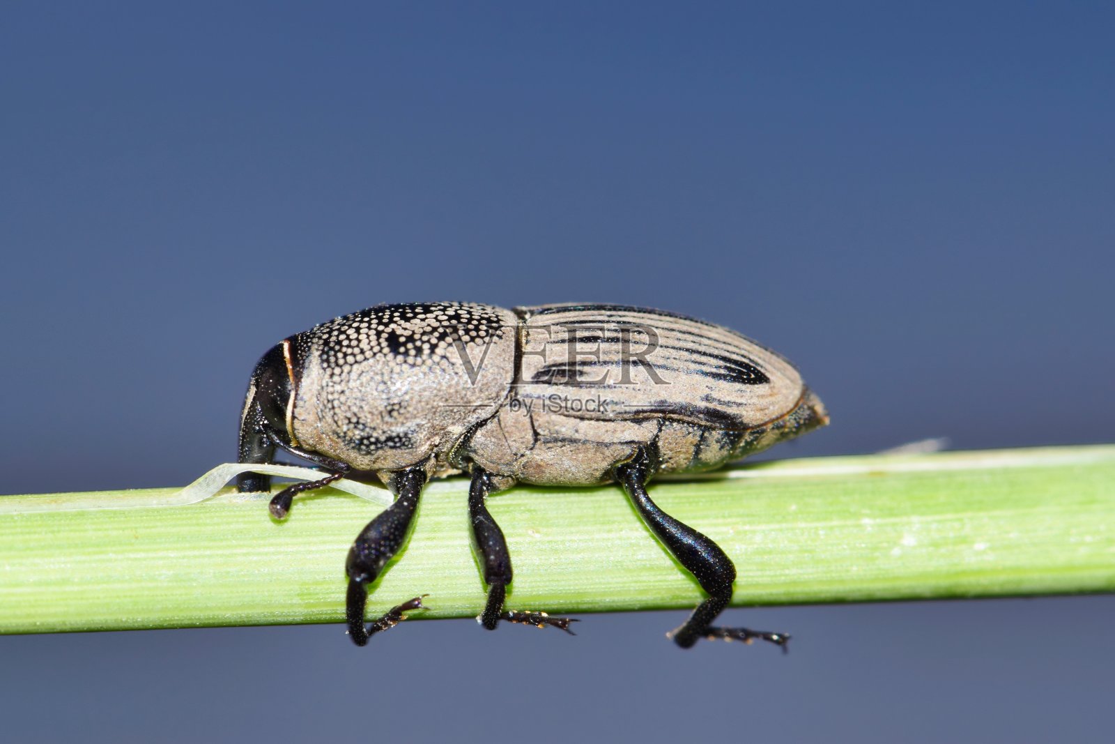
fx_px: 4878
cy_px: 372
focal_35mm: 158
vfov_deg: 8.7
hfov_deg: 13.0
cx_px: 558
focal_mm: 105
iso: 100
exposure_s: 1/200
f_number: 22
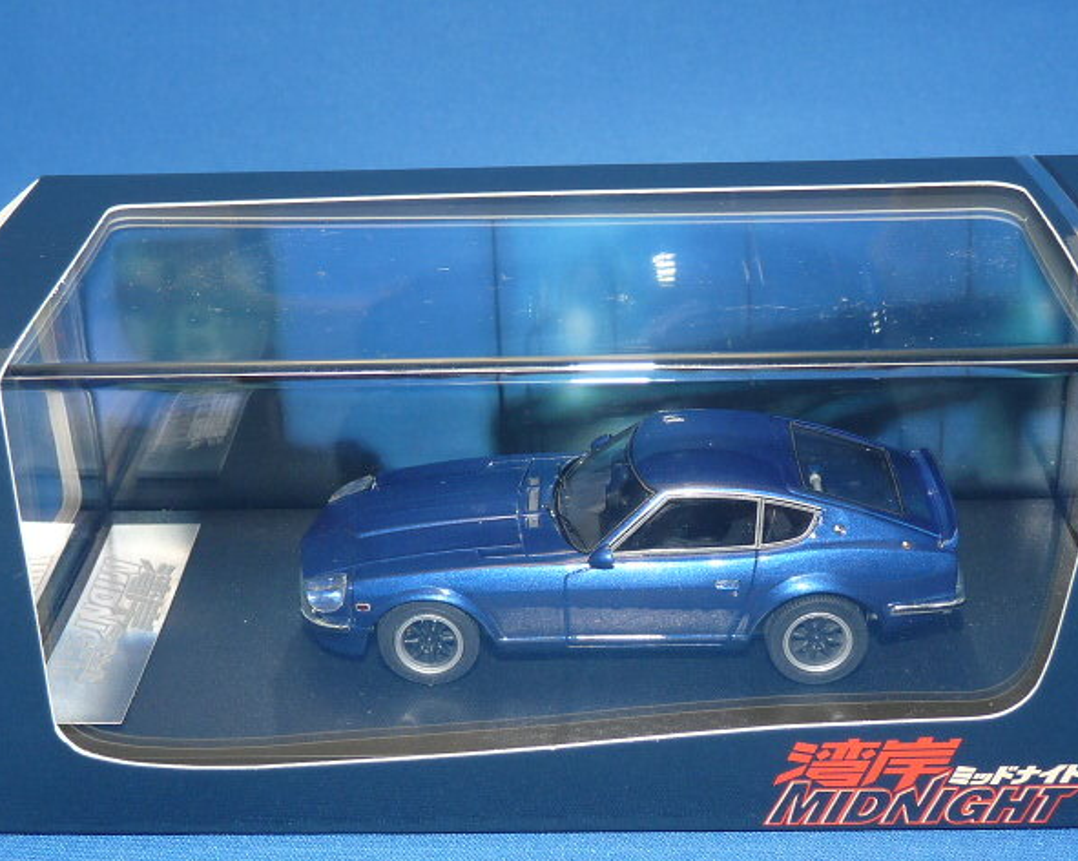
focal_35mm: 55
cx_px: 565
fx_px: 1754
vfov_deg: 27.6
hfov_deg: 34.2
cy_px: 436
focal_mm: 5.3
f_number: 3
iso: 100
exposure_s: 1/30
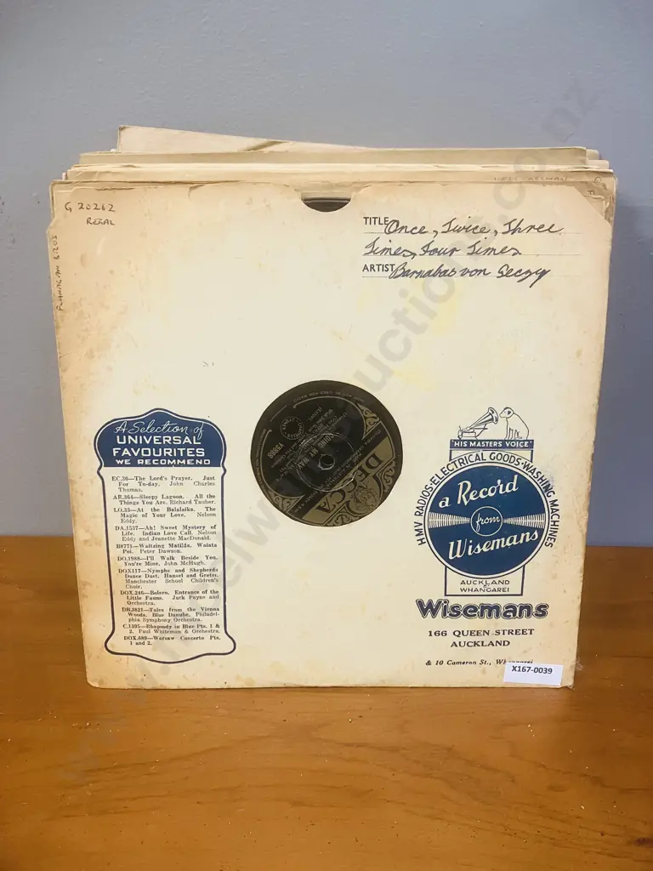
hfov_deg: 49.7
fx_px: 704
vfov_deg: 63.4
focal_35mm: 28
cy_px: 436
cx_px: 326
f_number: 1.8
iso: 160
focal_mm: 3.99
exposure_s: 1/50
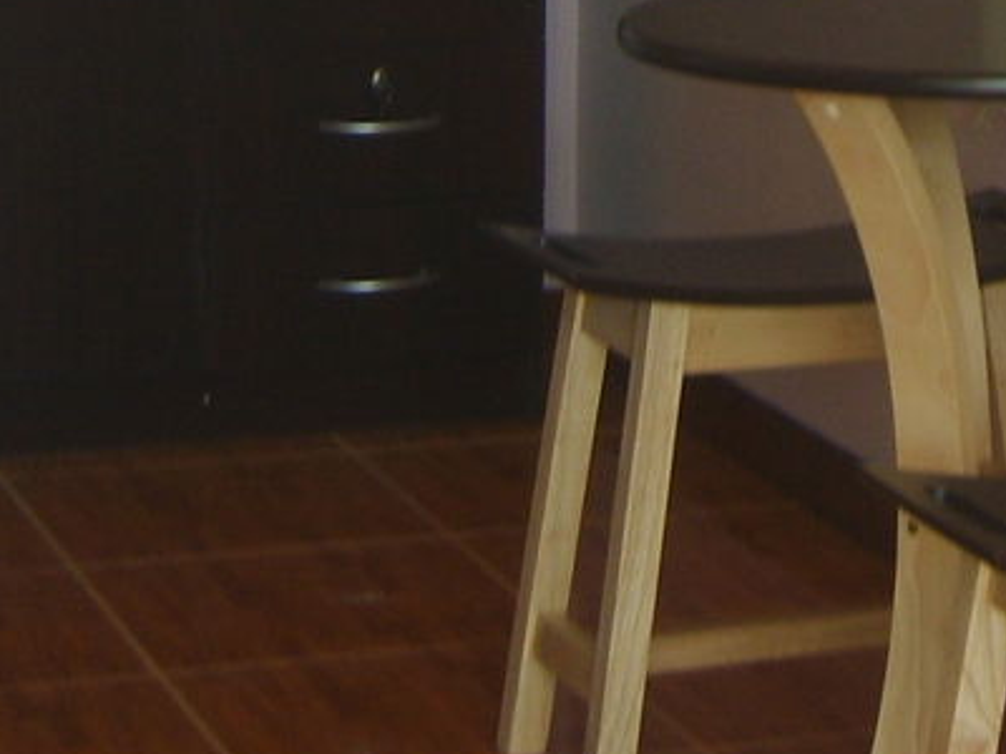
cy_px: -495
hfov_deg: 13.7
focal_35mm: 140
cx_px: 1225
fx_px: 4069
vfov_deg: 10.1
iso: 50
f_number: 2.8
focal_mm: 7.4
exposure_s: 1/60
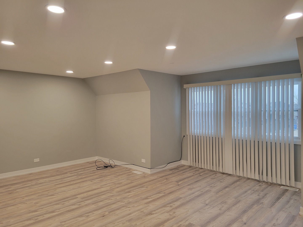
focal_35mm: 26
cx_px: 152
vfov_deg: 53.1
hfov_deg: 67.3
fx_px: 228
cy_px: 114
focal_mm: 5.4
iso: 160
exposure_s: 1/120
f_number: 1.8
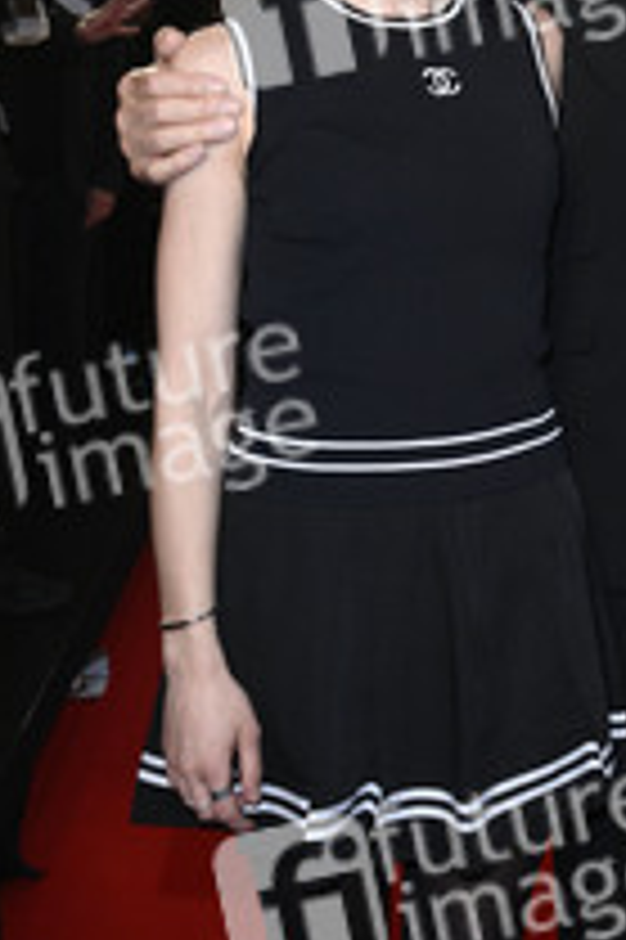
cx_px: 576
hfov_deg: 19.3
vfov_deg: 28.7
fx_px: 1803
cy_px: 207
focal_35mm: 69
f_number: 5.6
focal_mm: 36
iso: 1000
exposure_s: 1/200
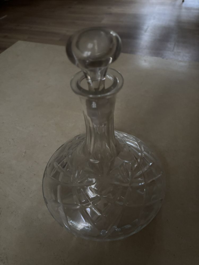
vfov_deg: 67.3
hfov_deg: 53.1
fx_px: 199
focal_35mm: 26
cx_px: 100
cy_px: 132
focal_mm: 5.96
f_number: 1.6
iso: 1000
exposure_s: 1/30
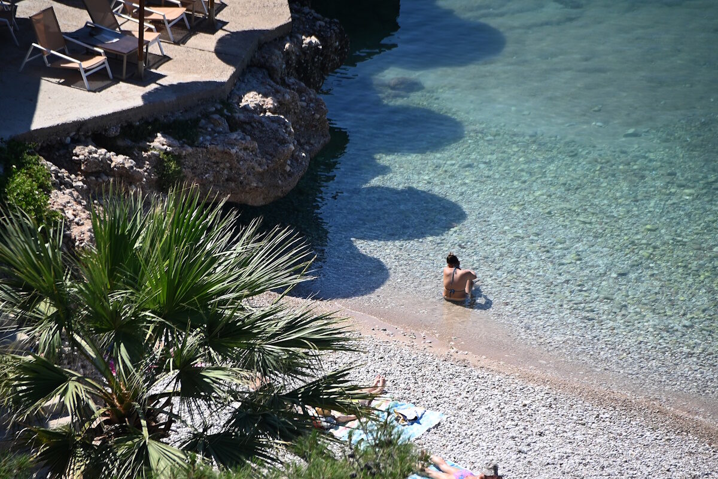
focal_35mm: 300
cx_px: 359
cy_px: 240
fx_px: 5983
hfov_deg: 6.9
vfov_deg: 4.6
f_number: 6.3
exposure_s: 1/500
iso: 160
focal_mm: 200
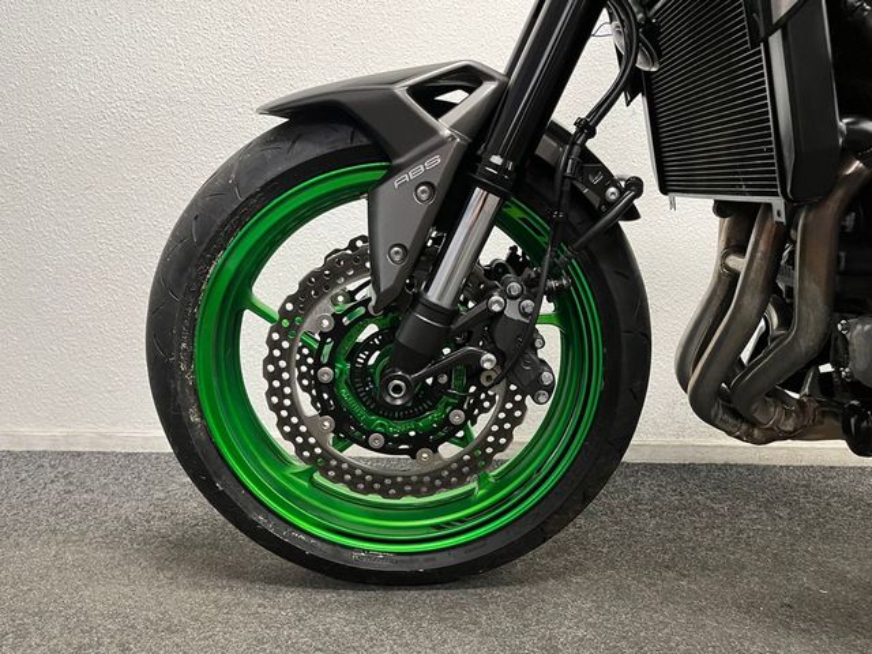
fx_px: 655
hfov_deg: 67.3
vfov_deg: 53.1
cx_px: 436
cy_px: 327
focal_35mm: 26
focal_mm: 5.1
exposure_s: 1/50
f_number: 1.6
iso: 250
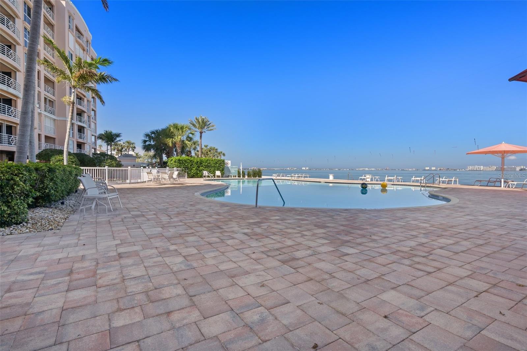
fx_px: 249
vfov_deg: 70.4
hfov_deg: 93.3
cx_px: 264
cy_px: 176
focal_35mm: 17
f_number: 8
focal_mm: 17
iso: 320
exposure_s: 1/30
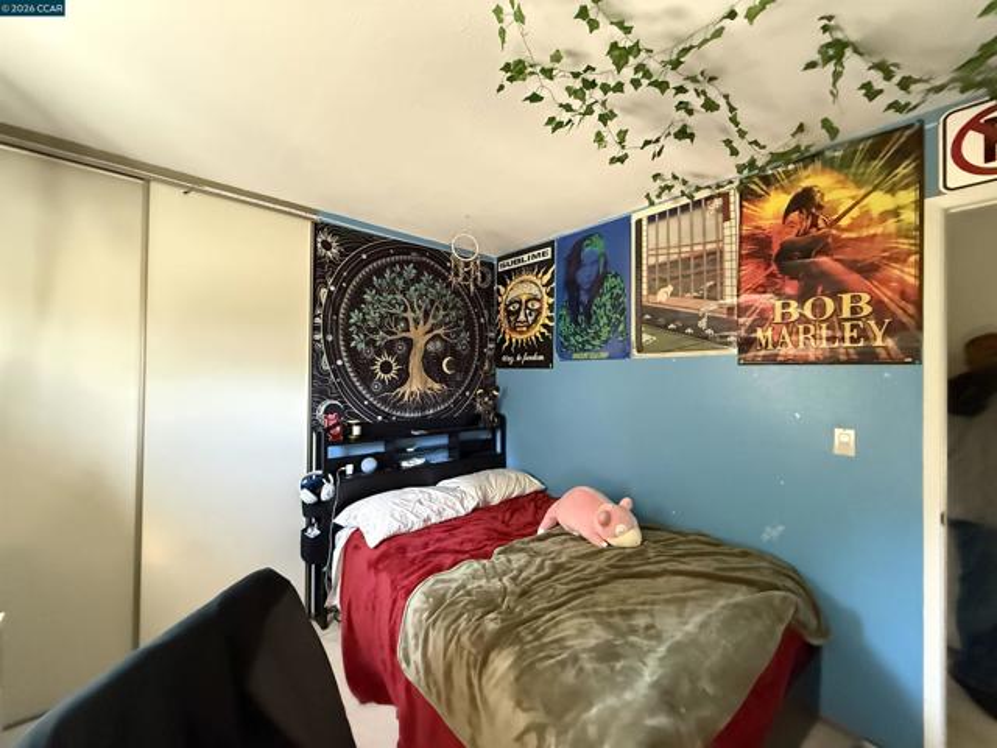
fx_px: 403
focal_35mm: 14
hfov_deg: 102.1
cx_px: 498
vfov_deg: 85.7
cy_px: 374
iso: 1250
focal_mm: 2.22
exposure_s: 1/60
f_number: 2.2
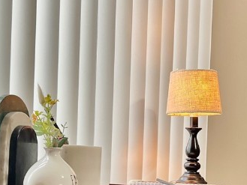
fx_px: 578
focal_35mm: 81
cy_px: 162
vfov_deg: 18.0
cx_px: 172
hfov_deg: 24.0
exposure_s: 1/120
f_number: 1.5
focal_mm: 5.7
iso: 125
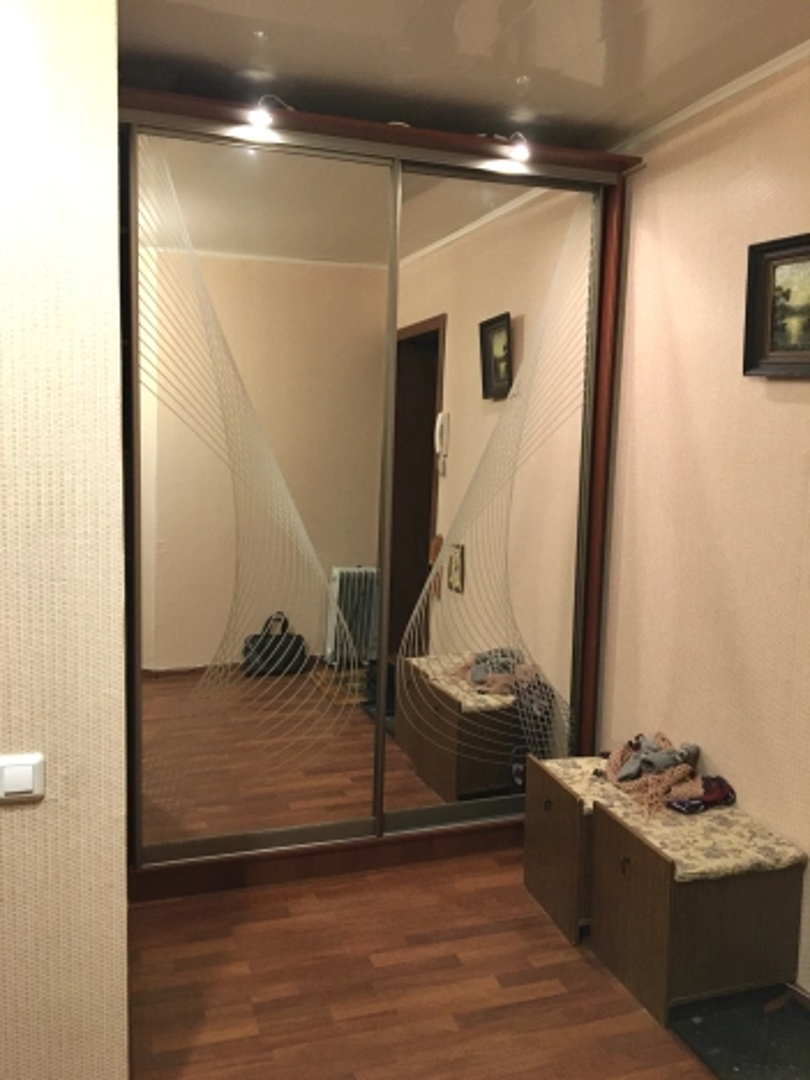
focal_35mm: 29
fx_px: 905
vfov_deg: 61.7
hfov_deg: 48.2
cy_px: 540
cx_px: 405
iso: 200
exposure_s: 1/20
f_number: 2.2
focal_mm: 4.15
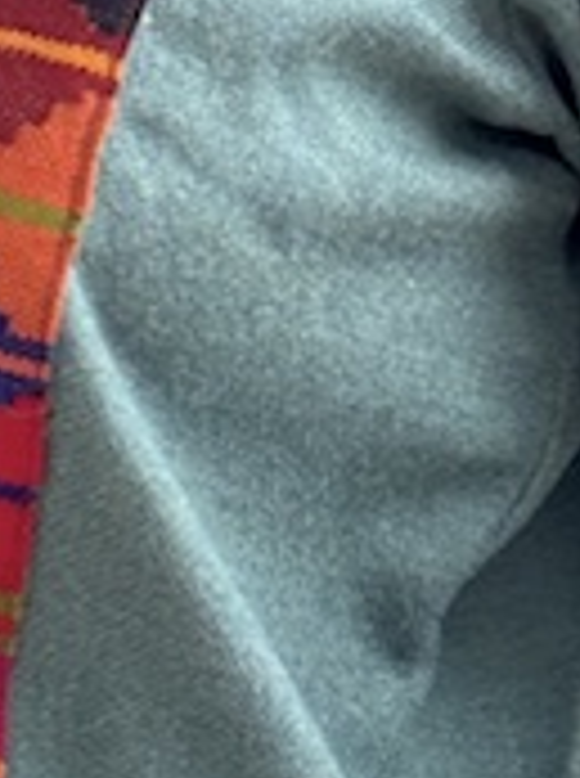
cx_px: -250
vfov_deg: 7.1
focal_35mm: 277
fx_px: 6211
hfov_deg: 5.3
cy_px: 27
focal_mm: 6.86
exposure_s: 1/264
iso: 64
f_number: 1.78
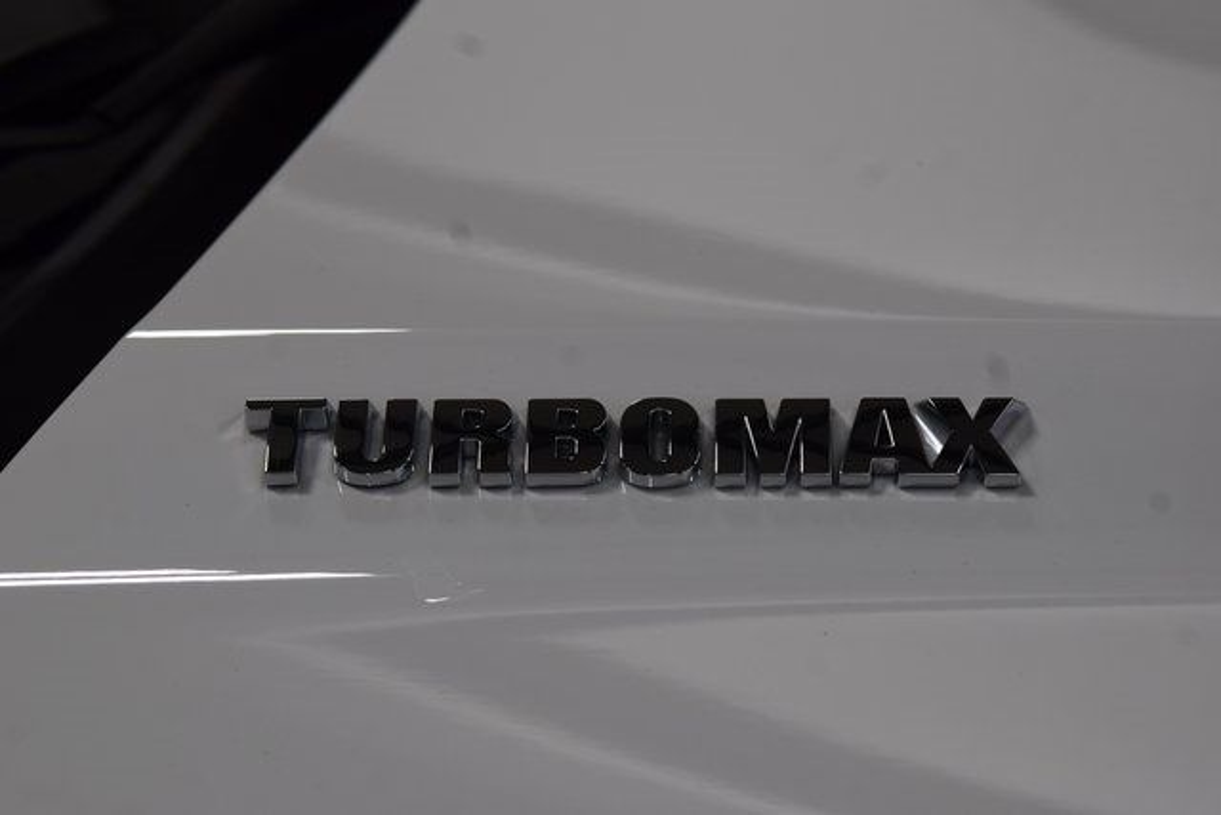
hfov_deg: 19.5
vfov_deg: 13.0
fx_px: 3562
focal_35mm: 105
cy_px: 408
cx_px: 610
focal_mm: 70
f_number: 8
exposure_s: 1/80
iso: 400
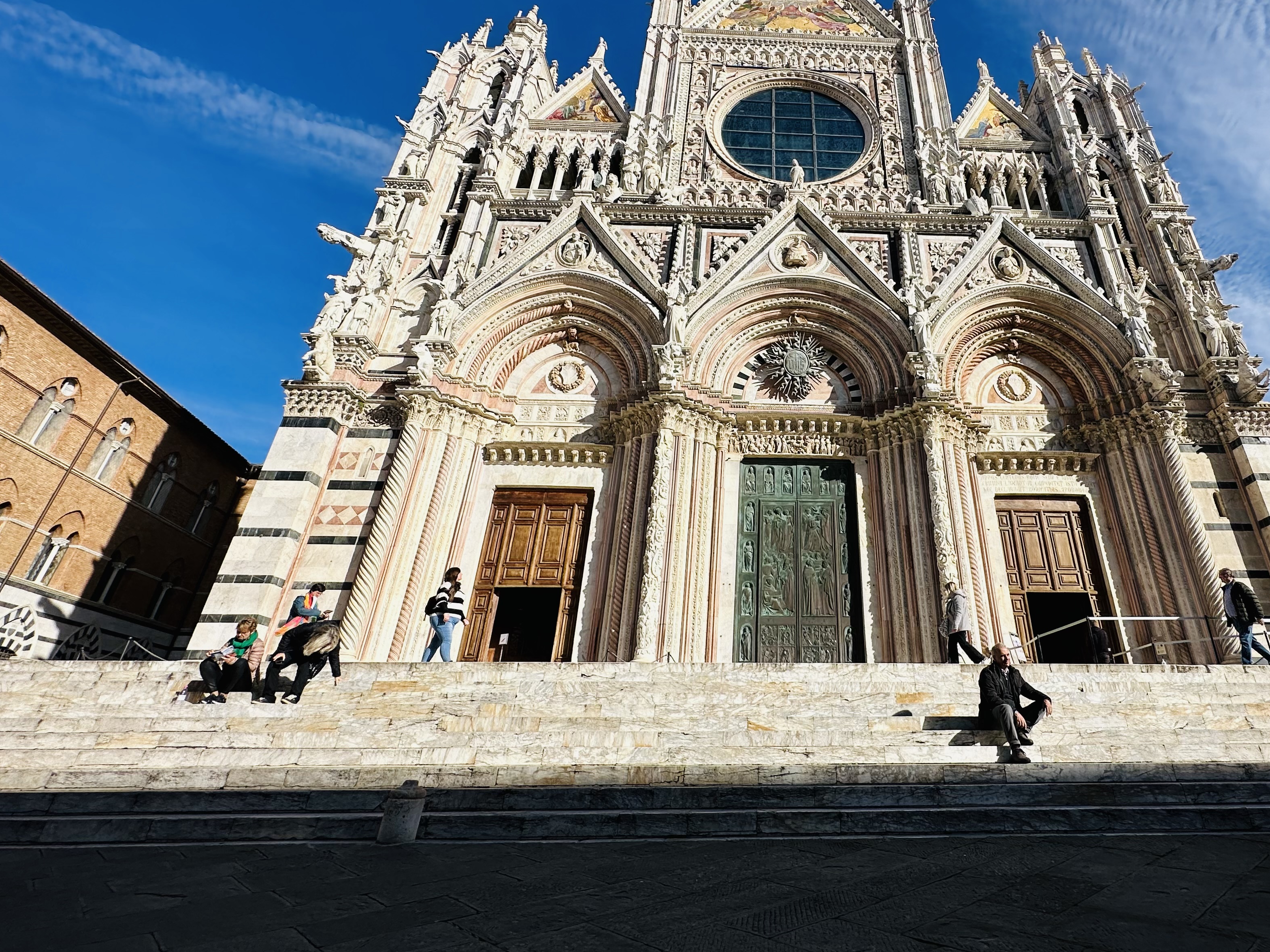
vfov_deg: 71.2
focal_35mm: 18
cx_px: 790
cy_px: 410
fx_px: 660
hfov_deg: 86.1
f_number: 2.2
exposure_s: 1/3509
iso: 50
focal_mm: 2.22
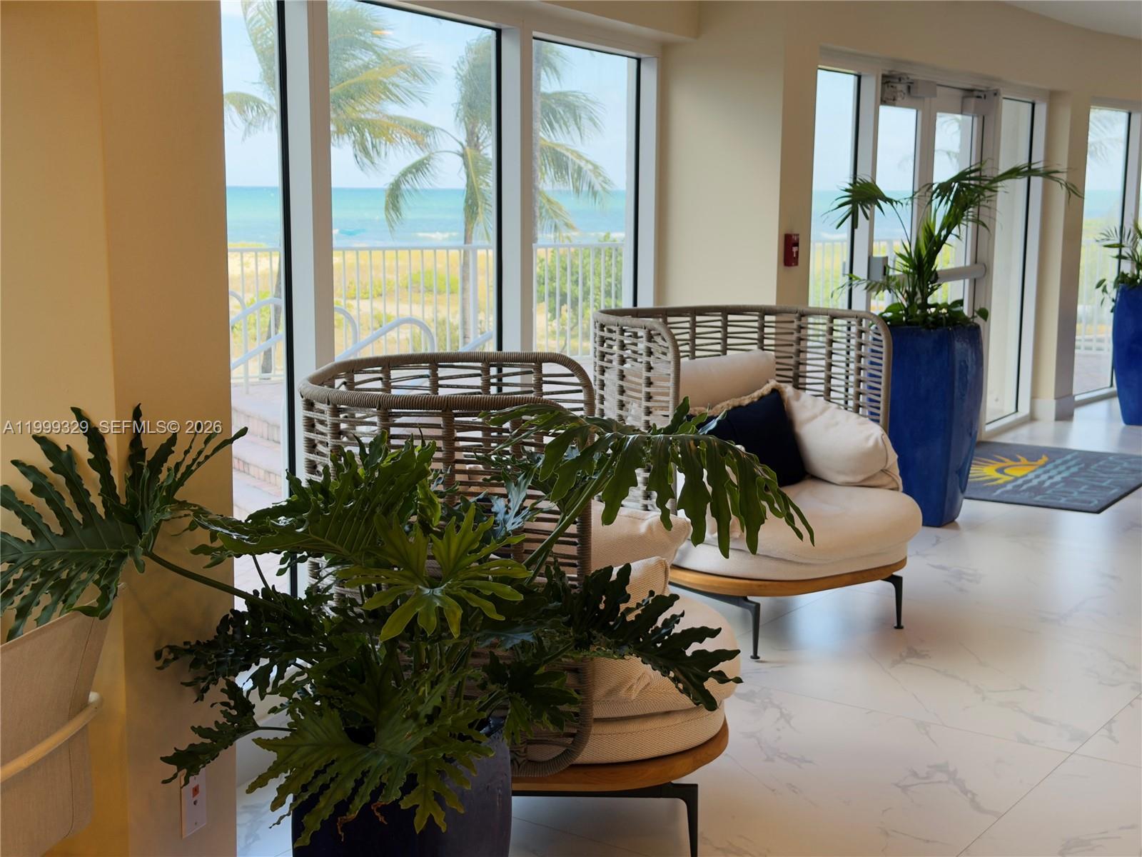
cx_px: 571
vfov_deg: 30.3
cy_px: 428
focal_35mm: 48
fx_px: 1584
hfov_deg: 39.7
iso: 64
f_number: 1.78
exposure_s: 1/191
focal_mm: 6.76
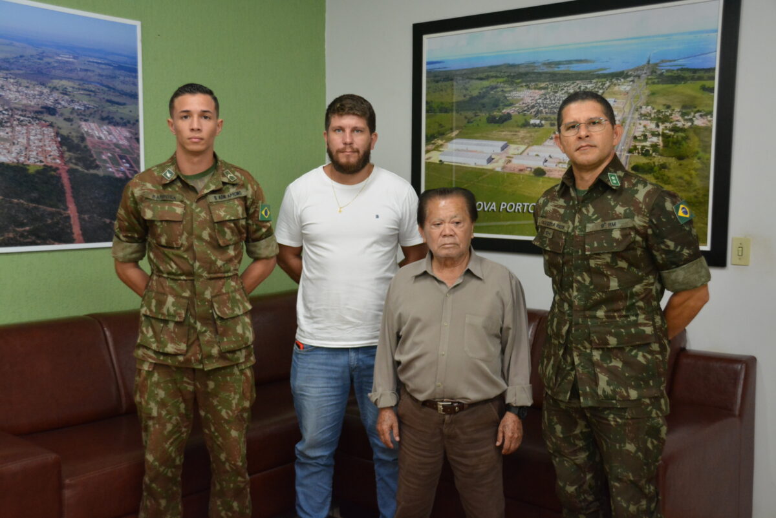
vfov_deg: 35.5
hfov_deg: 51.3
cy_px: 259
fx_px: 809
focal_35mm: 38
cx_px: 388
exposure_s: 1/80
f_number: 4
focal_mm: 25
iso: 1600
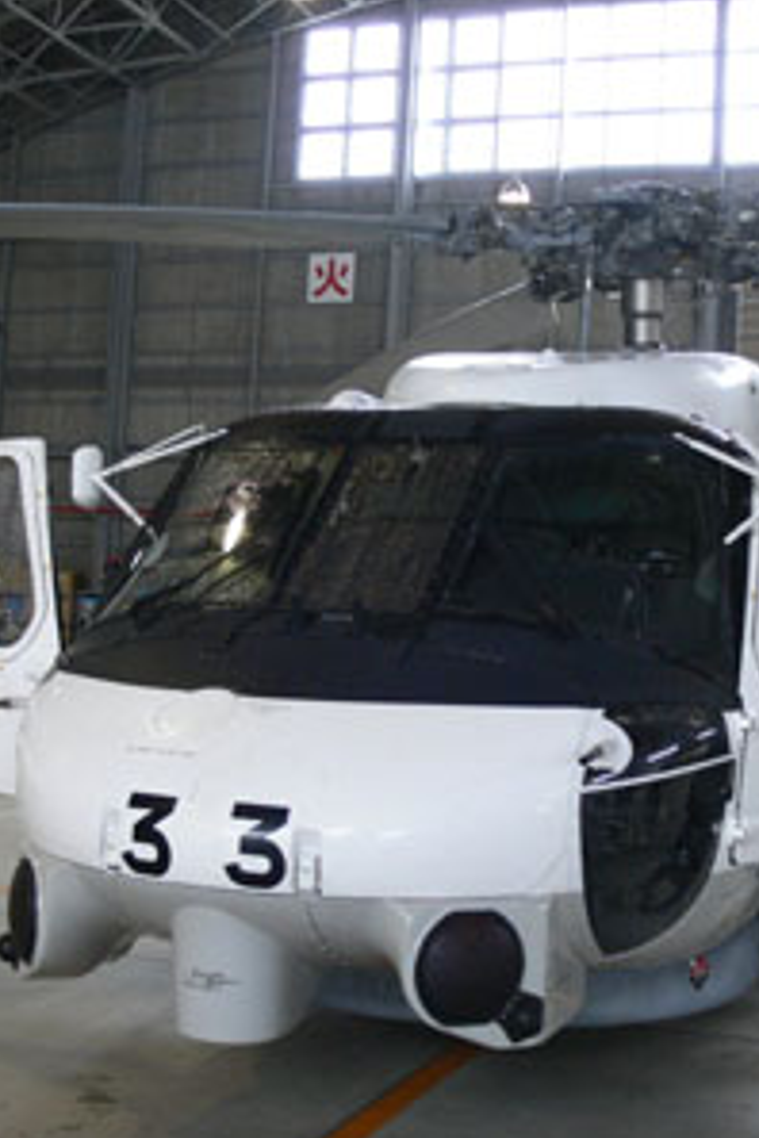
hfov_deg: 27.5
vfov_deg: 40.3
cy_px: 571
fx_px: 1550
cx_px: 445
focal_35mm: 49
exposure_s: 1/30
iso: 200
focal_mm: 7.4
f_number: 2.8
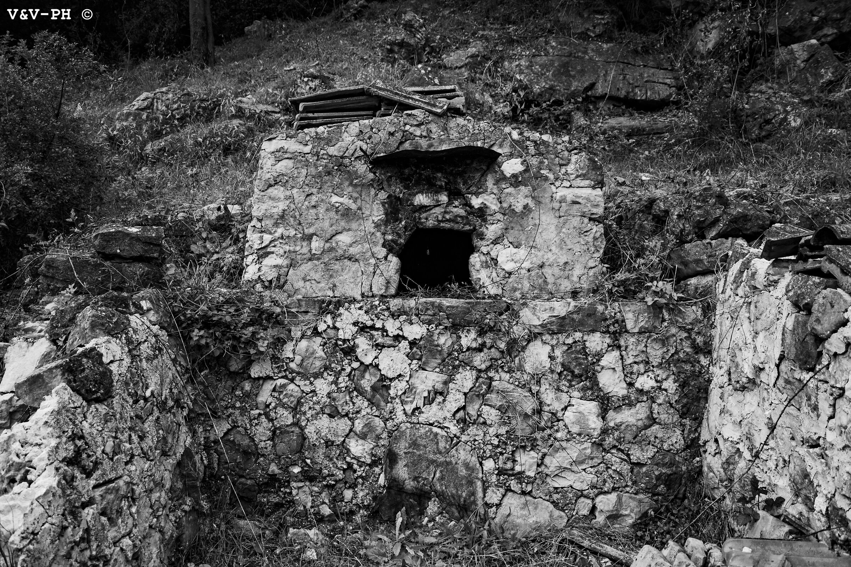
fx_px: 745
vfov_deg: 41.7
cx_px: 426
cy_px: 284
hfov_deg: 59.5
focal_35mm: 32
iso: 400
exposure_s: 1/640
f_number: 4.5
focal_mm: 21
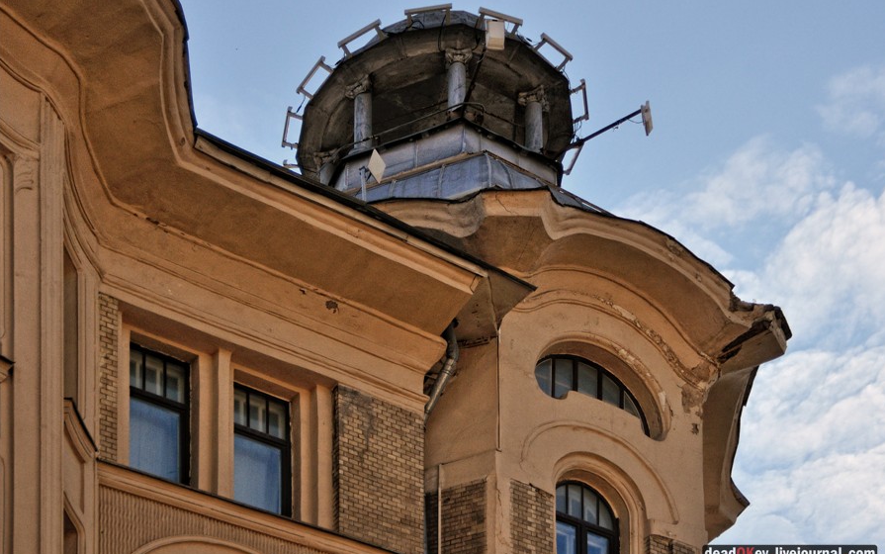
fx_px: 2147
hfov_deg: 23.3
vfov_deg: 14.7
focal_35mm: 89
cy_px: 277
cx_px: 442
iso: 320
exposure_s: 1/3200
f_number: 5
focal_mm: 58
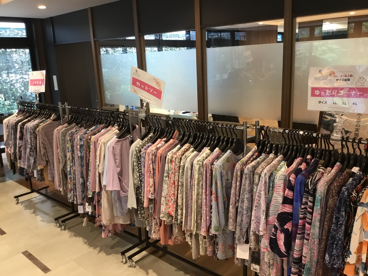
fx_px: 330
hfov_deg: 58.4
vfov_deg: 45.4
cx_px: 184
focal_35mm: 31
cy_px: 138
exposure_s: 1/30
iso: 80
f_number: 2.4
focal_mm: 3.3
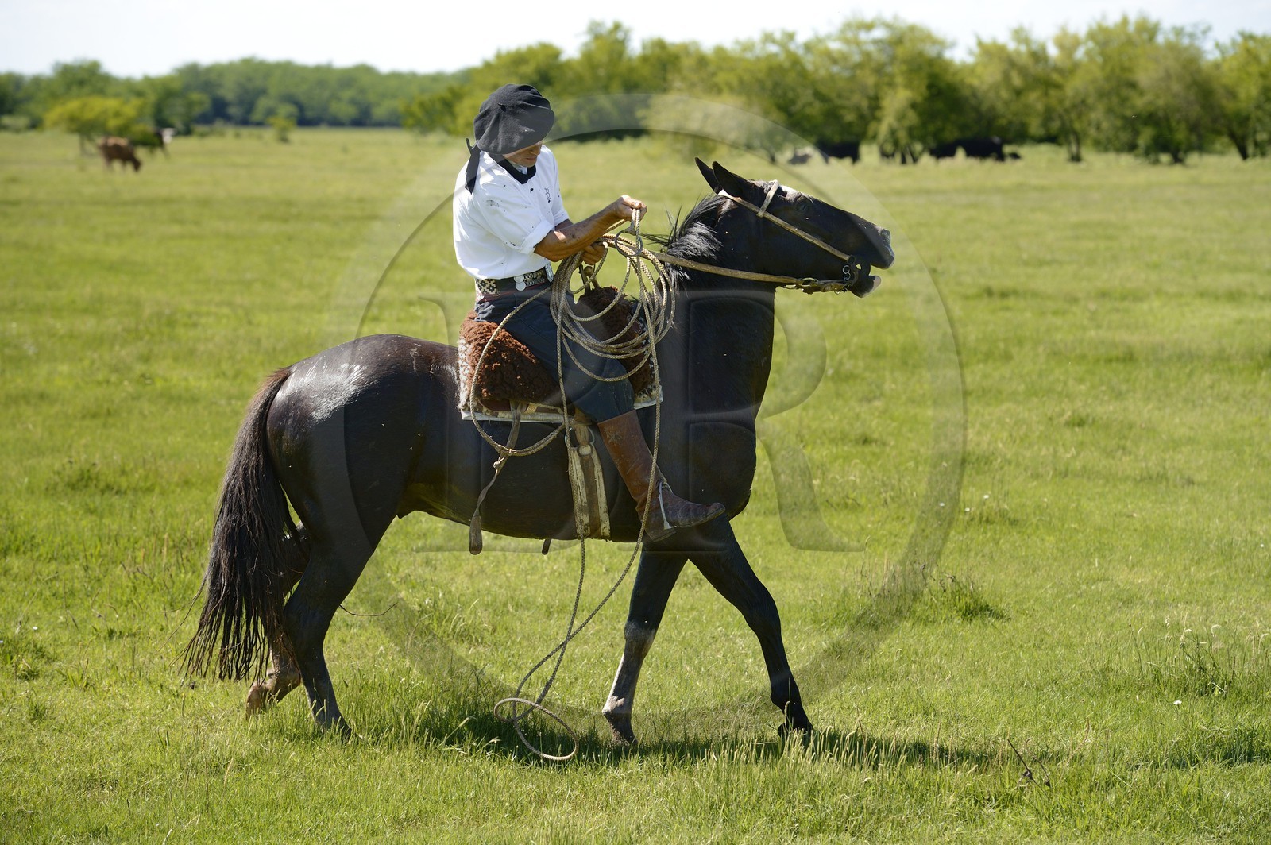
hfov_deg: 15.2
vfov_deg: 10.1
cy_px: 422
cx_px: 636
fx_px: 4762
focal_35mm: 135
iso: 400
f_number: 5.6
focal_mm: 135
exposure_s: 1/800
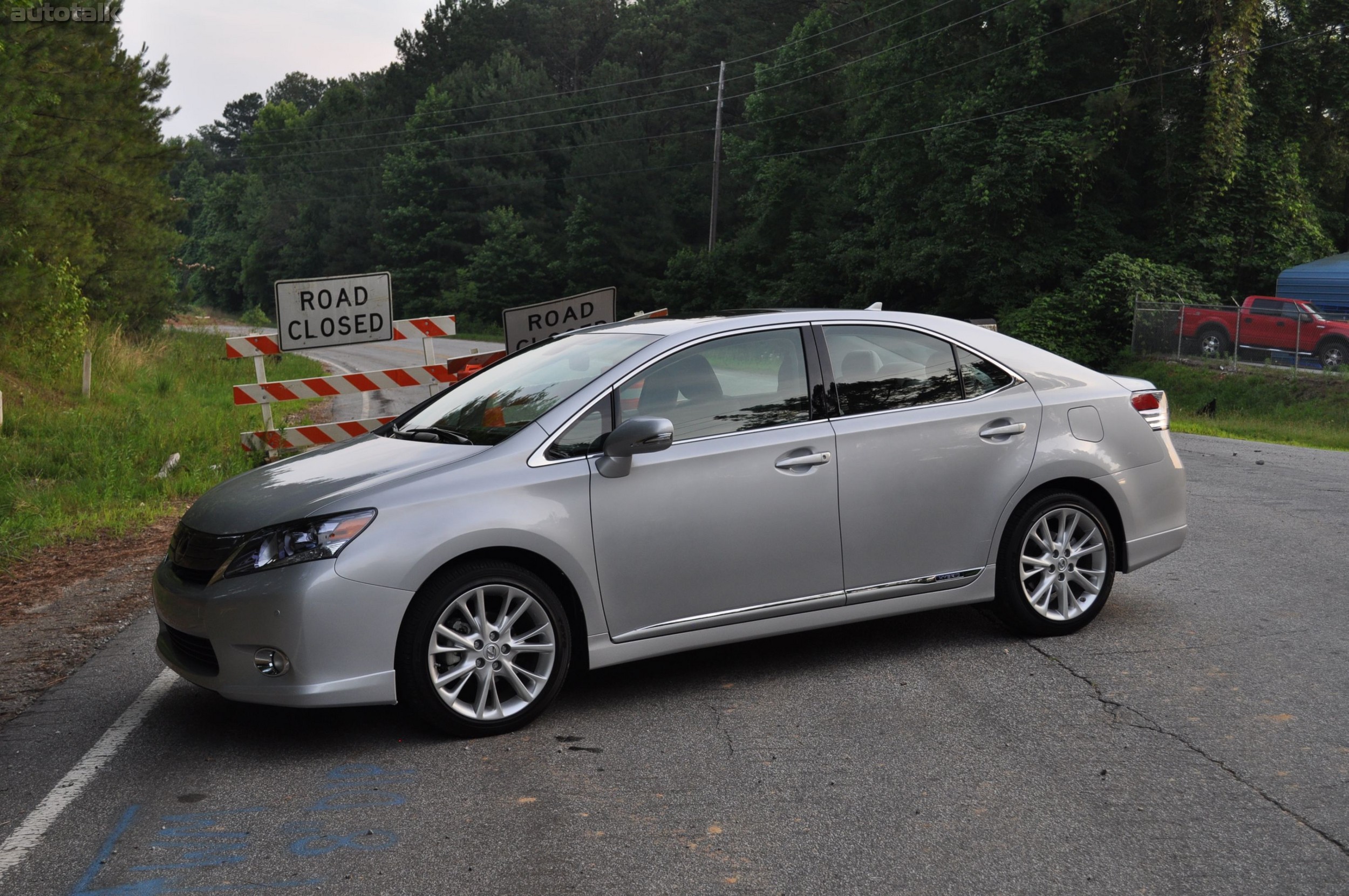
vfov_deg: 29.8
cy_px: 448
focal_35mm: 45
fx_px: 1684
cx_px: 674
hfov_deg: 43.6
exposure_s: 1/125
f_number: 5.6
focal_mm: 30
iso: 320
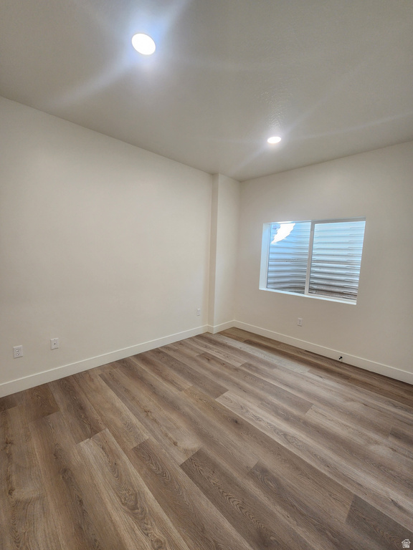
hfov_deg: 89.9
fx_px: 207
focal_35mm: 13
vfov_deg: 106.2
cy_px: 275
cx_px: 206
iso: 125
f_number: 2.2
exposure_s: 1/60
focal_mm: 2.2
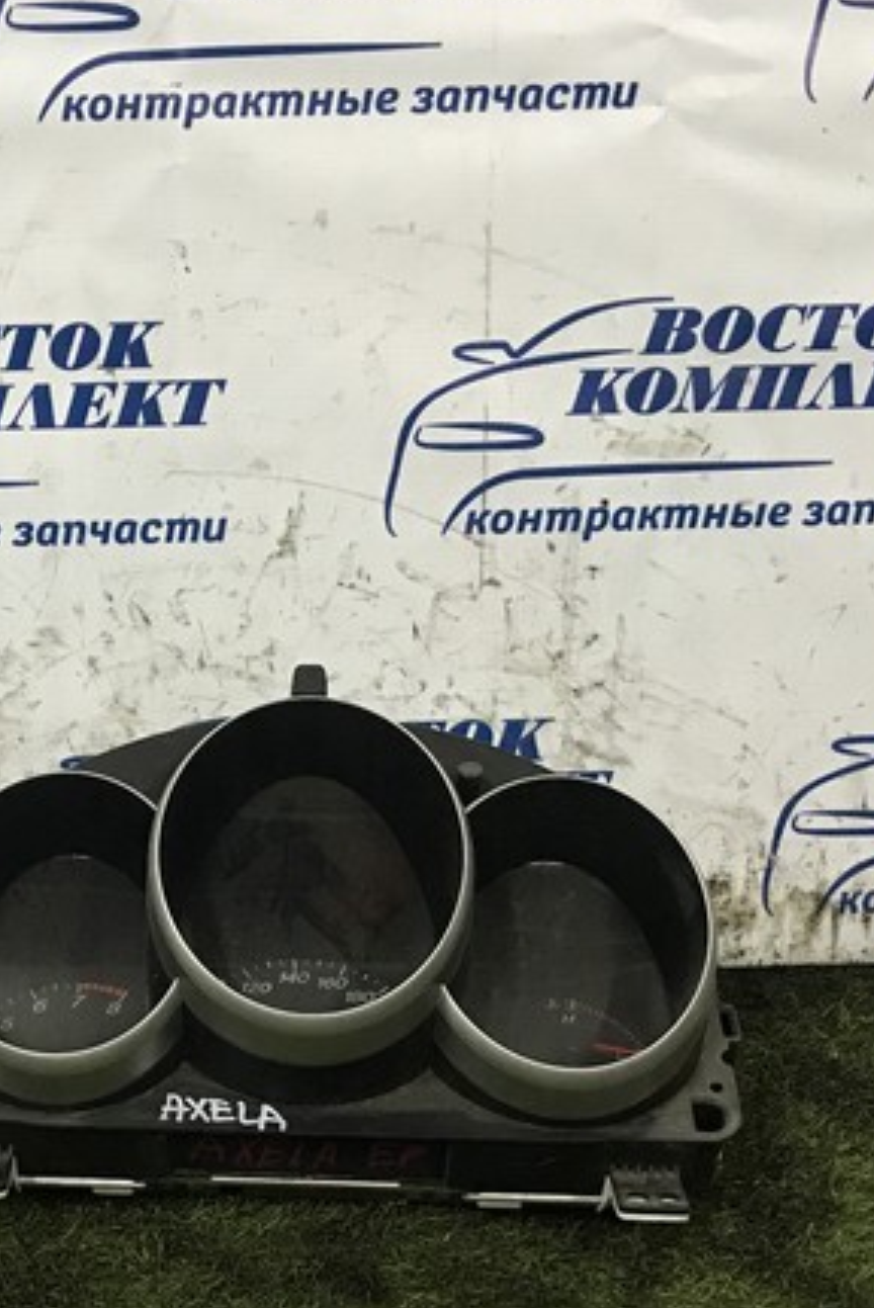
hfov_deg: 24.4
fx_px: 1963
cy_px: 841
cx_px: 94
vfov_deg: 36.6
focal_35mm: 54
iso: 100
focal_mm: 3.99
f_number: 1.8
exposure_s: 1/14
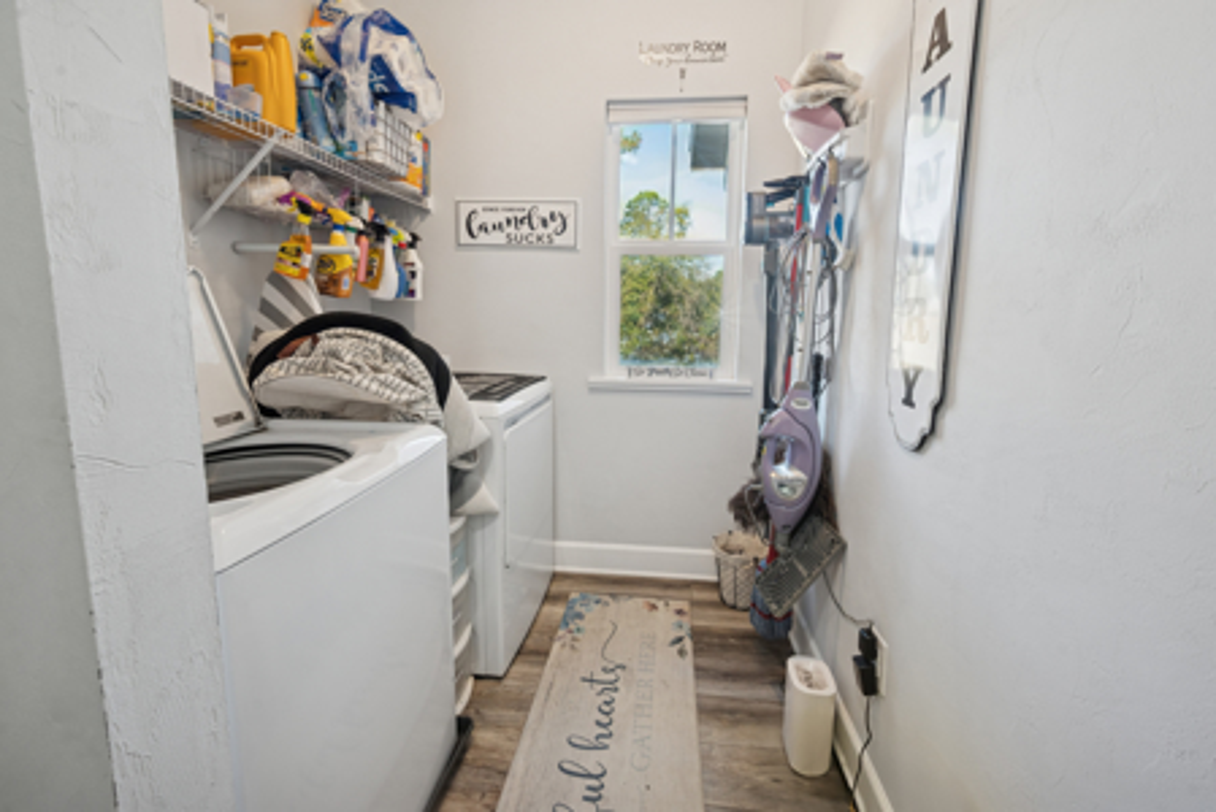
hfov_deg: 104.2
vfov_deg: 81.3
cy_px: 406
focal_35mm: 14
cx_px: 608
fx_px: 473
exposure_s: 1/20
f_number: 9
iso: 400
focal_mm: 14
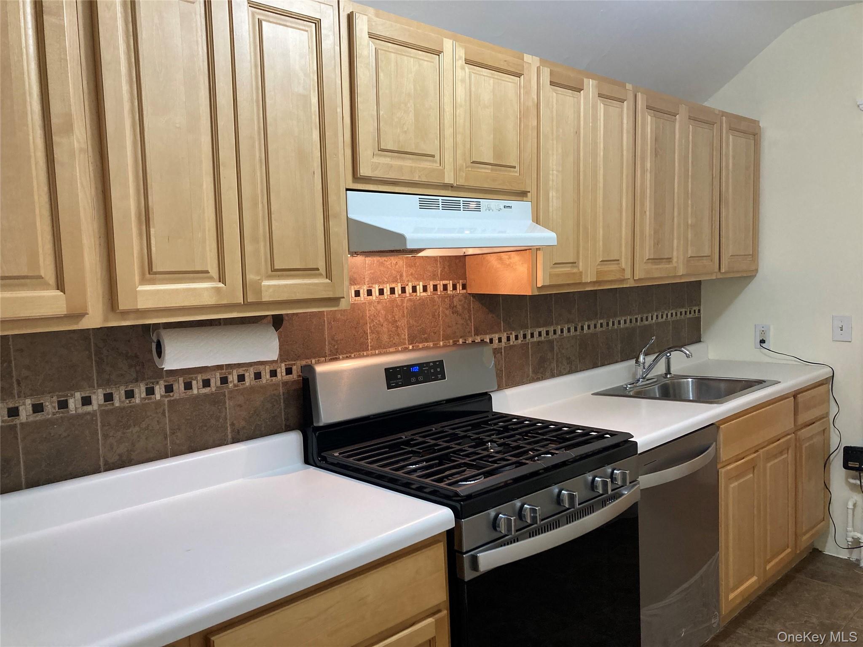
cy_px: 324
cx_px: 432
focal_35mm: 28
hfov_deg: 63.4
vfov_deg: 49.7
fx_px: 698
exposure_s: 1/60
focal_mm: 3.99
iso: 160
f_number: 1.8
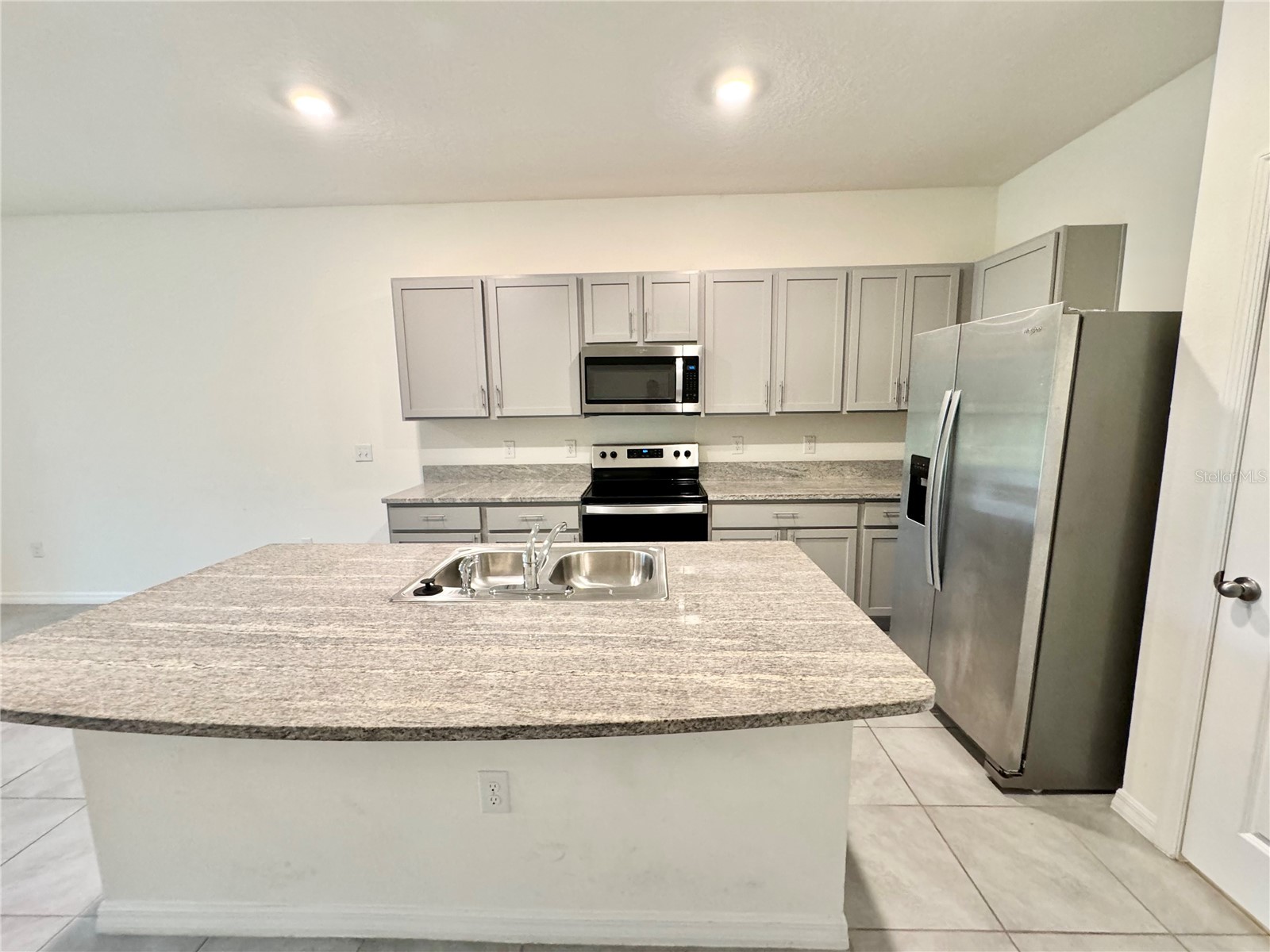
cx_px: 635
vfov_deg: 85.7
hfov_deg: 102.1
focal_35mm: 14
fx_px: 514
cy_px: 476
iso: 320
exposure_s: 1/60
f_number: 2.2
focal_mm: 2.22
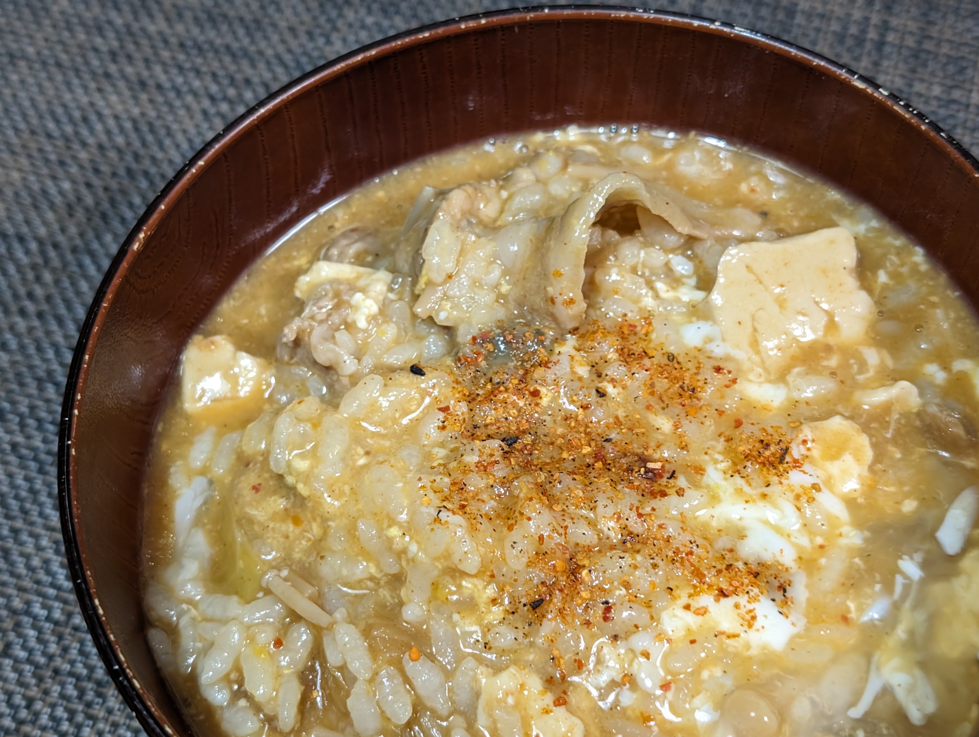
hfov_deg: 38.9
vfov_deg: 29.7
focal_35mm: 49
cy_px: 368
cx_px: 490
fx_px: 1388
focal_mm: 6.9
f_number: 1.68
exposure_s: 1/56.3
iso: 541
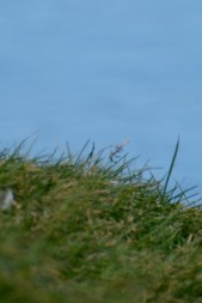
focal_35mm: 1205
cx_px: 202
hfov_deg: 1.1
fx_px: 10127
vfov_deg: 1.7
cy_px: -104
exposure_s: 1/2000
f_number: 6.3
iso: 250
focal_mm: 270
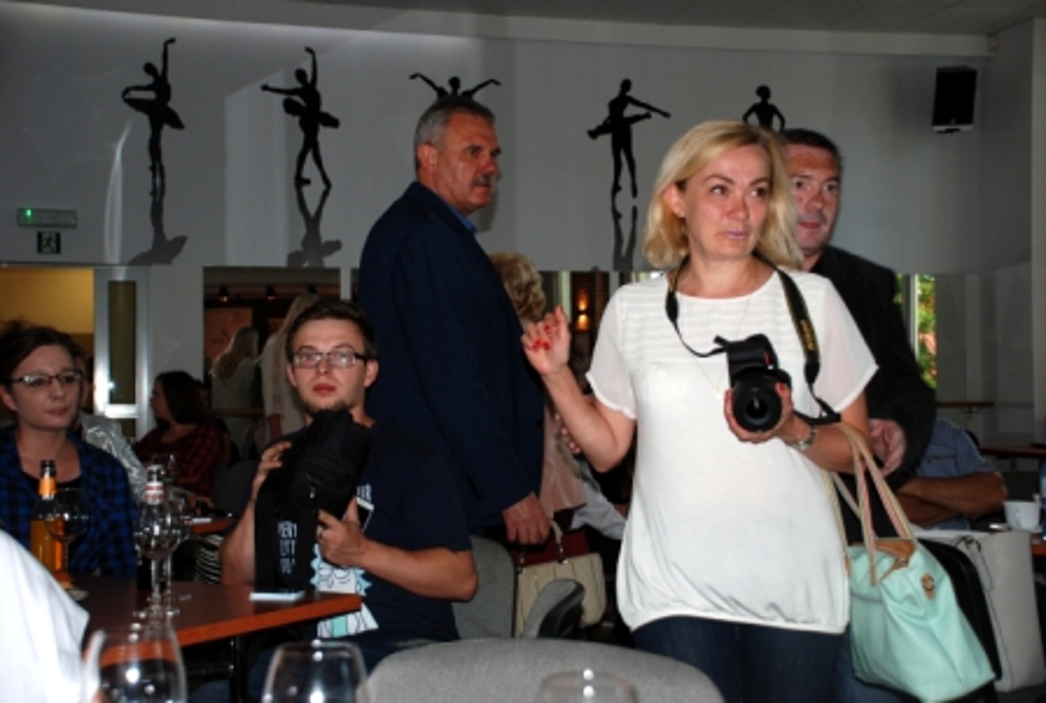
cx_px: 523
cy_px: 352
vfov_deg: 25.9
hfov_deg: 37.8
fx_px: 1529
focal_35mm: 52
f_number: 4.5
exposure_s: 1/60
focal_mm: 35
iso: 200
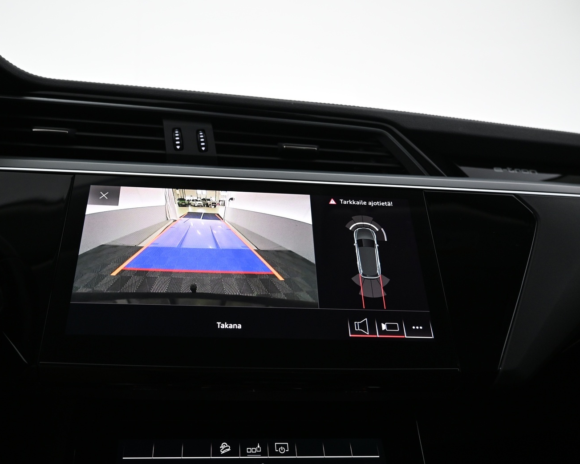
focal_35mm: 28
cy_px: 239
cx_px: 249
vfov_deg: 51.5
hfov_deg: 61.9
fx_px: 481
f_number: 3.5
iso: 640
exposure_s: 1/25
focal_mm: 16
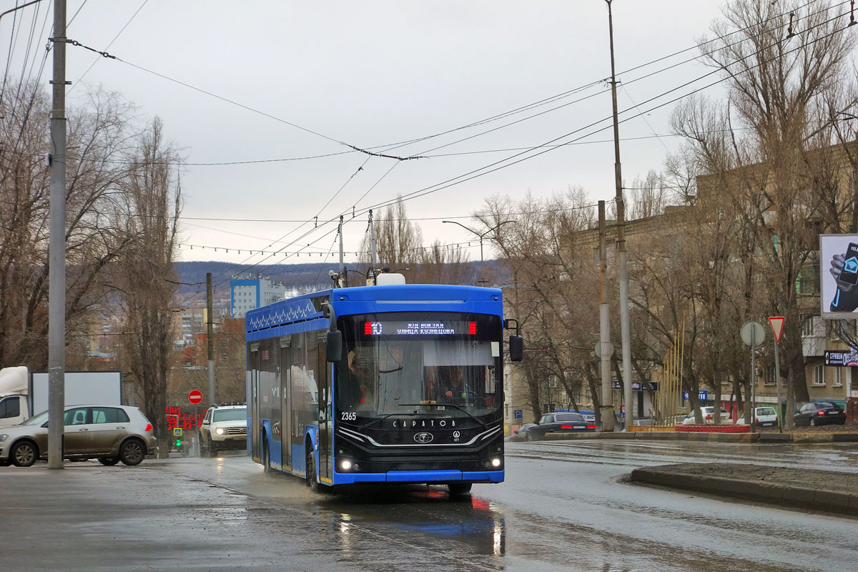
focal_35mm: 86
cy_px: 286
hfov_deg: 23.6
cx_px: 429
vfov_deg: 15.9
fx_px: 2050
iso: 125
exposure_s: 1/160
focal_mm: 31.83
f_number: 5.6
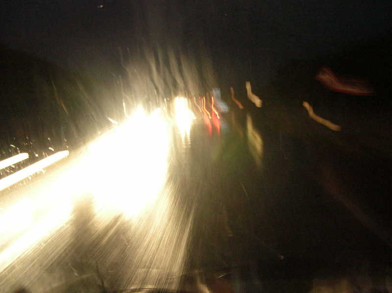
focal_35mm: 36
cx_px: 196
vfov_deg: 39.6
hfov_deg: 51.4
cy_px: 146
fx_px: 407
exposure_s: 1/2.3
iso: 256
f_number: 2.7
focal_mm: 6
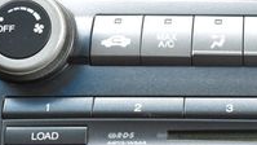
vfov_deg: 9.8
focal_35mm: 121
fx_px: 825
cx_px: 311
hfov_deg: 16.9
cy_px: 190
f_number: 6.3
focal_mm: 24
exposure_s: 1/20
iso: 400
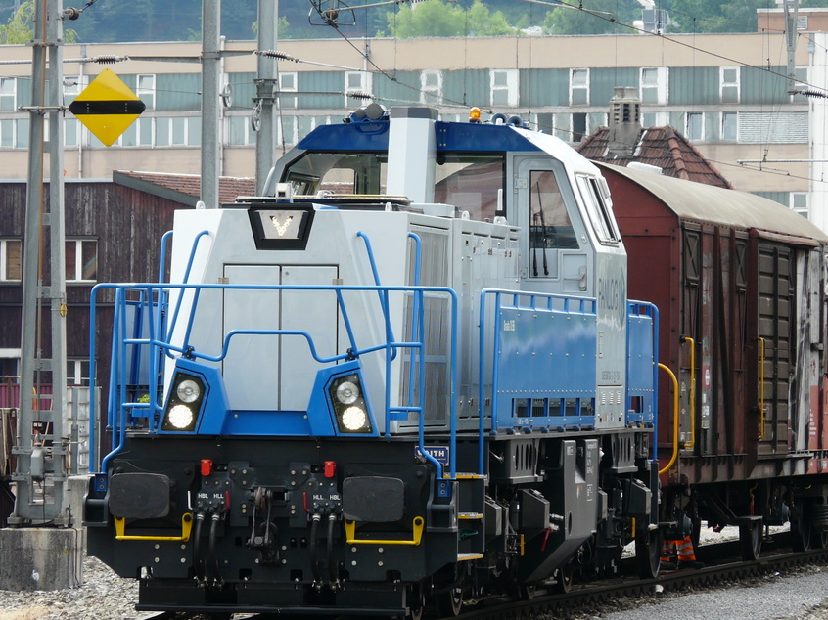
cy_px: 336
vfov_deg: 4.5
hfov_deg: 6.0
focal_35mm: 331
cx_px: 397
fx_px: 7915
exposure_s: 1/250
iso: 100
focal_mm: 45.9
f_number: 4.5
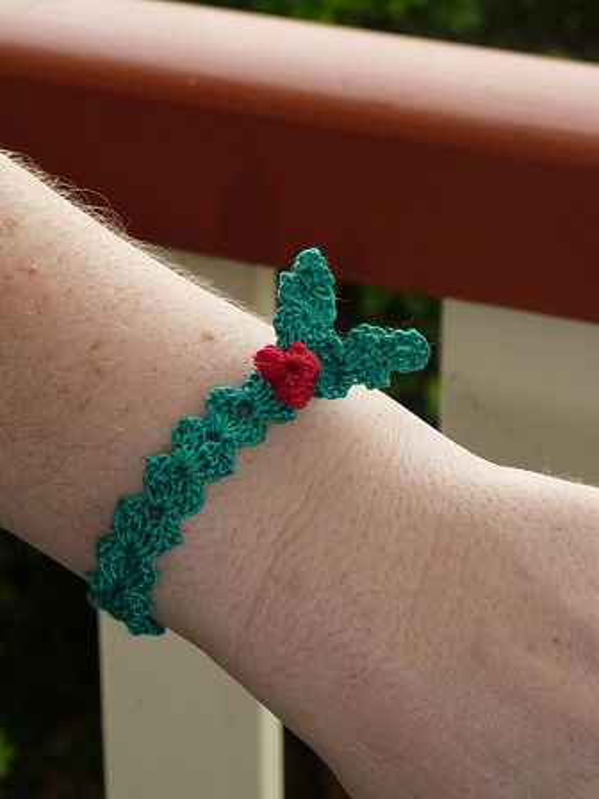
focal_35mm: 139
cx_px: 300
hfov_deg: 10.7
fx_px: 3207
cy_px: 400
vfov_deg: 14.2
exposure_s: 1/40
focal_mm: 15.8
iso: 100
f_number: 4.3
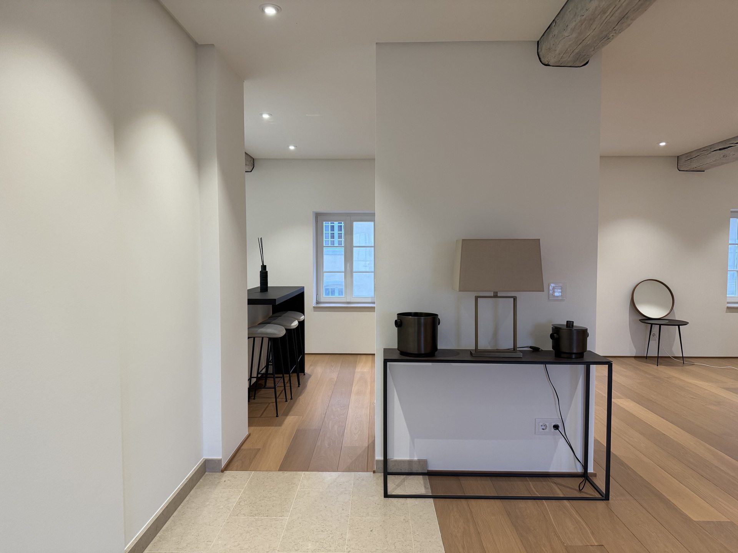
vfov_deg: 56.8
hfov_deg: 71.6
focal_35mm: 24
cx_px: 369
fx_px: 512
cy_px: 276
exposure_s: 1/82
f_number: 1.78
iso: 200
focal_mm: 6.76
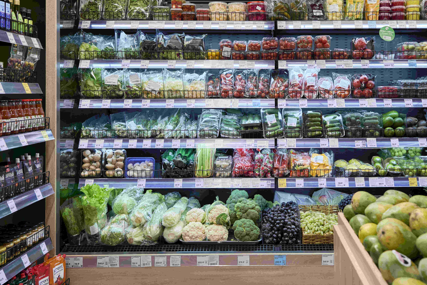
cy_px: 89
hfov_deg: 51.8
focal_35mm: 36
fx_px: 427
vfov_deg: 36.4
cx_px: 297
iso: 500
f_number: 3.5
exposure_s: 1/250
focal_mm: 24
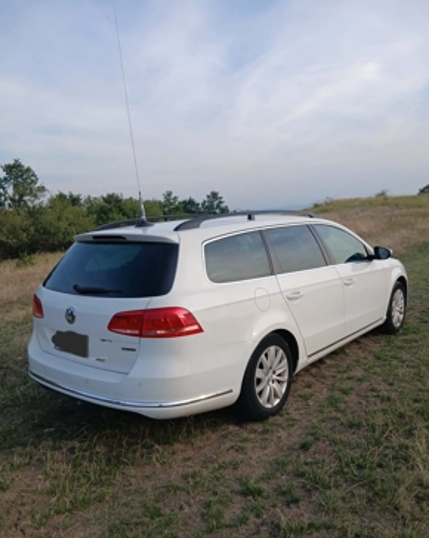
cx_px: 219
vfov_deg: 62.2
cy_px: 288
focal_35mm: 28
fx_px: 445
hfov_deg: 51.5
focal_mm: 3.98
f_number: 1.8
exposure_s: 1/175
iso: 20
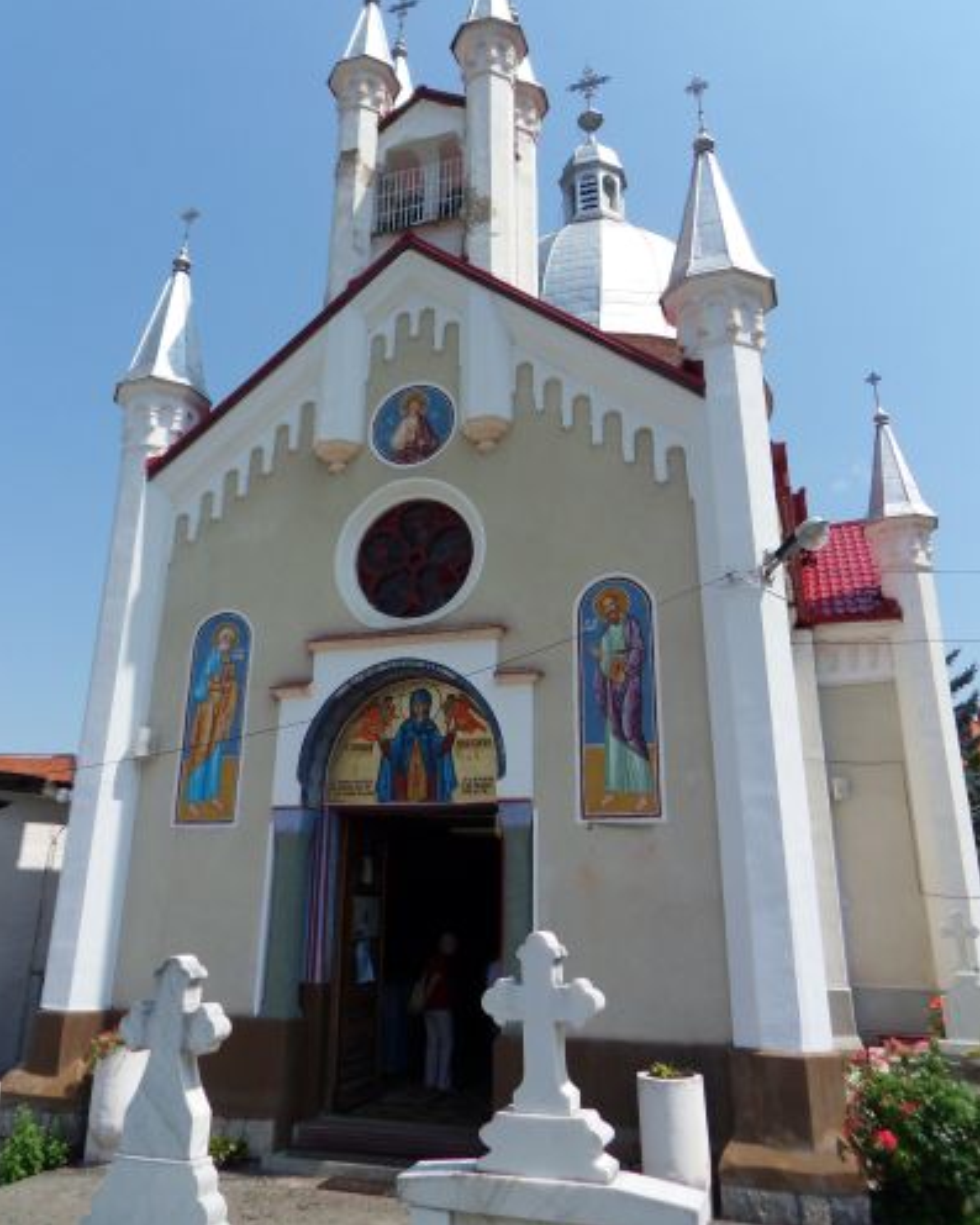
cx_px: 483
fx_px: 942
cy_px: 551
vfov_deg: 65.9
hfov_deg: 54.9
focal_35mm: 26
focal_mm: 4.2
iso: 80
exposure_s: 1/250
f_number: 7.5
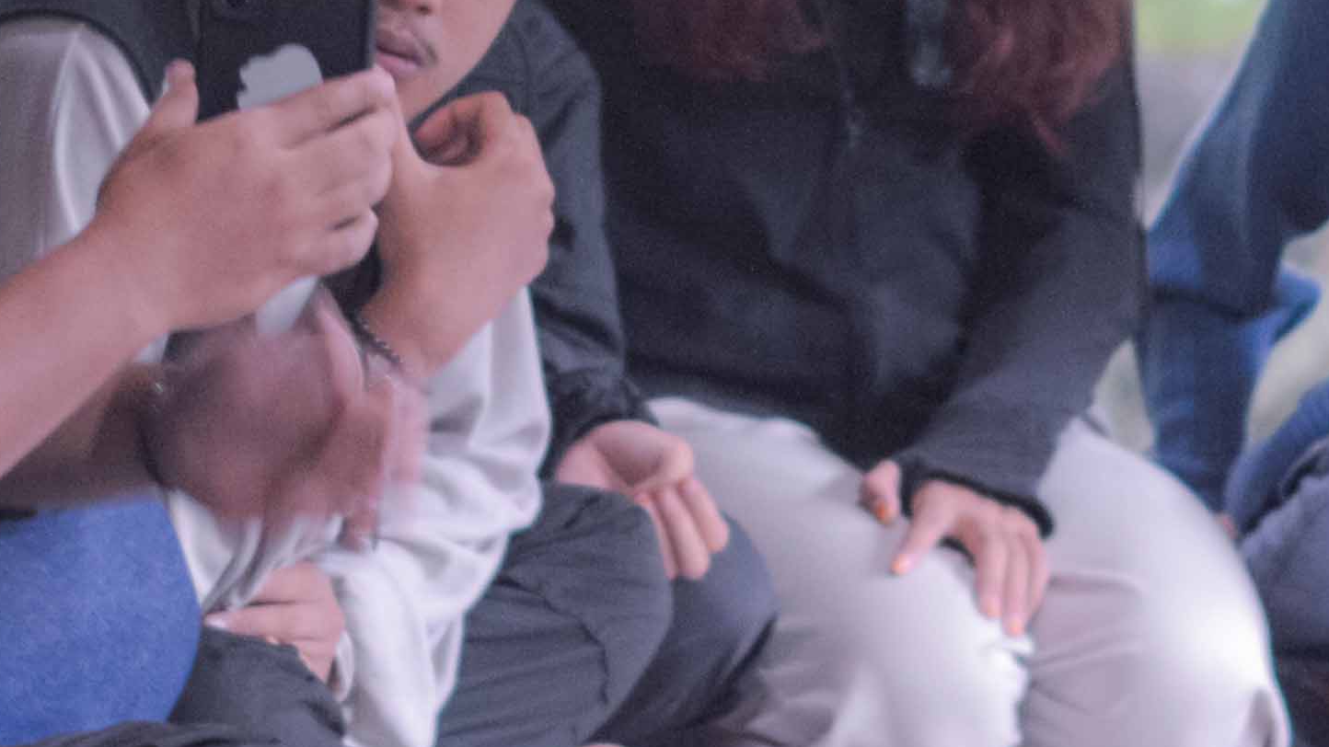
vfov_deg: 3.7
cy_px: -300
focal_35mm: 327
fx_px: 11523
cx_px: 384
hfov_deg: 6.6
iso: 400
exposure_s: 1/30
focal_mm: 50
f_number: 2.2
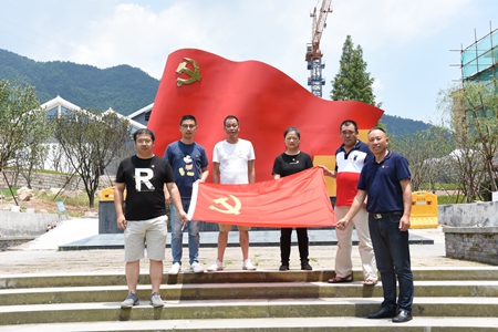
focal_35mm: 46
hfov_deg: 42.3
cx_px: 249
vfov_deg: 28.9
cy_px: 166
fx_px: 643
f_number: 8
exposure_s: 1/250
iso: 200
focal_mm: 31
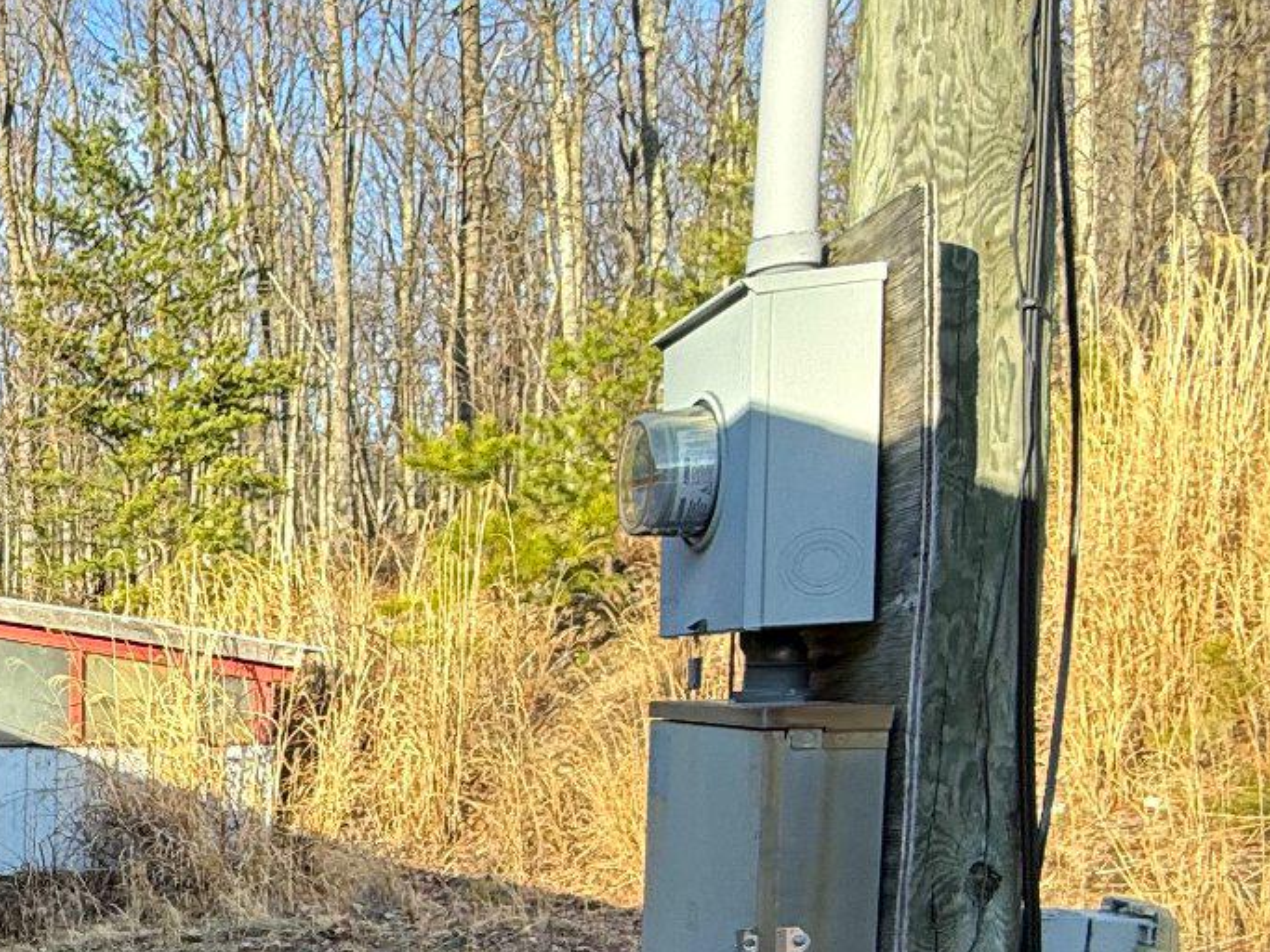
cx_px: -353
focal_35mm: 42
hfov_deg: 33.6
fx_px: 1541
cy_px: 850
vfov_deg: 32.7
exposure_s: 1/254
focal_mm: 2.22
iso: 50
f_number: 2.2
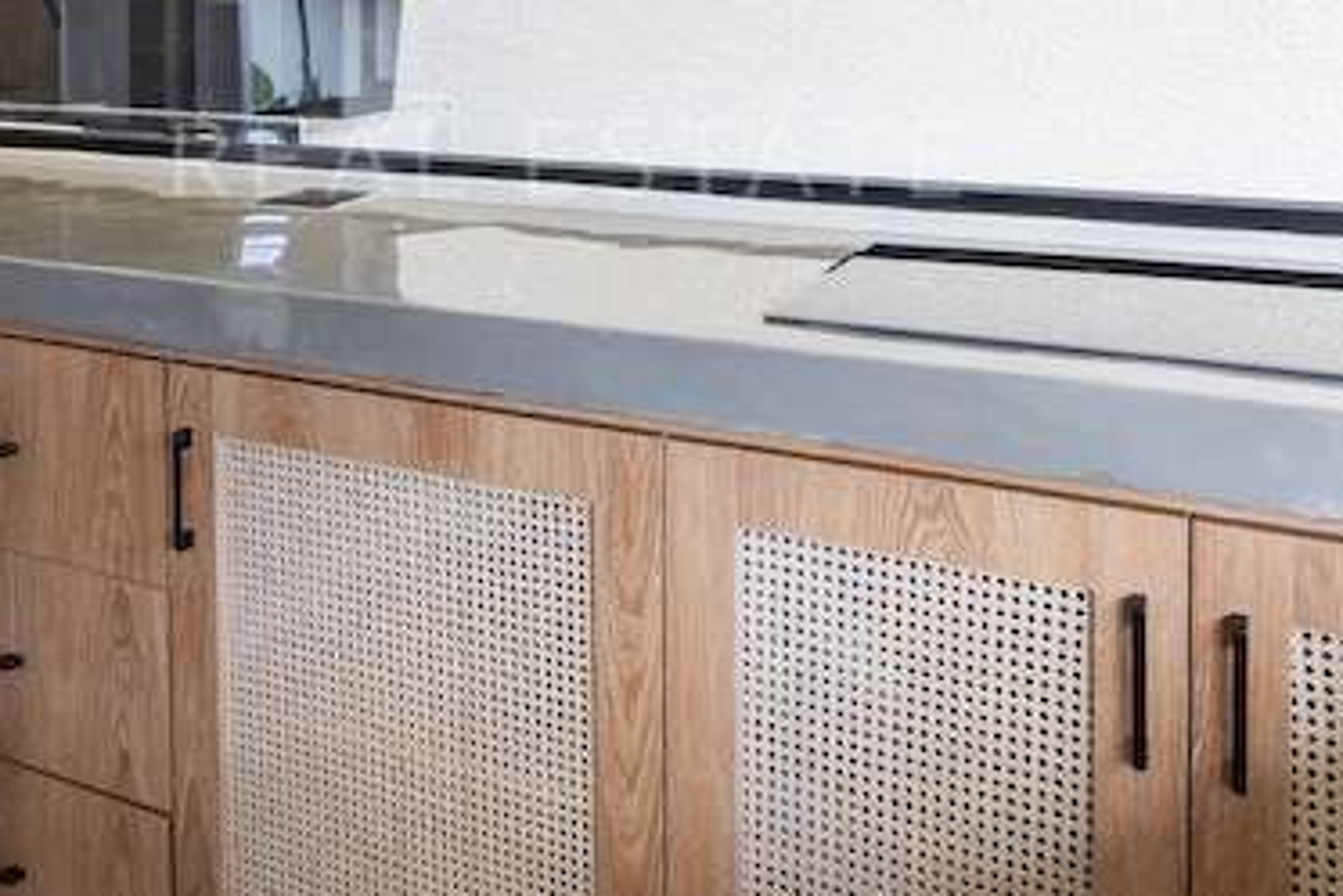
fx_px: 1343
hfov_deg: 52.9
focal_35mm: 36
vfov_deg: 33.7
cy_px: 0
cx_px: 576
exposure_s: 1/500
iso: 320
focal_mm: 16
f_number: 5
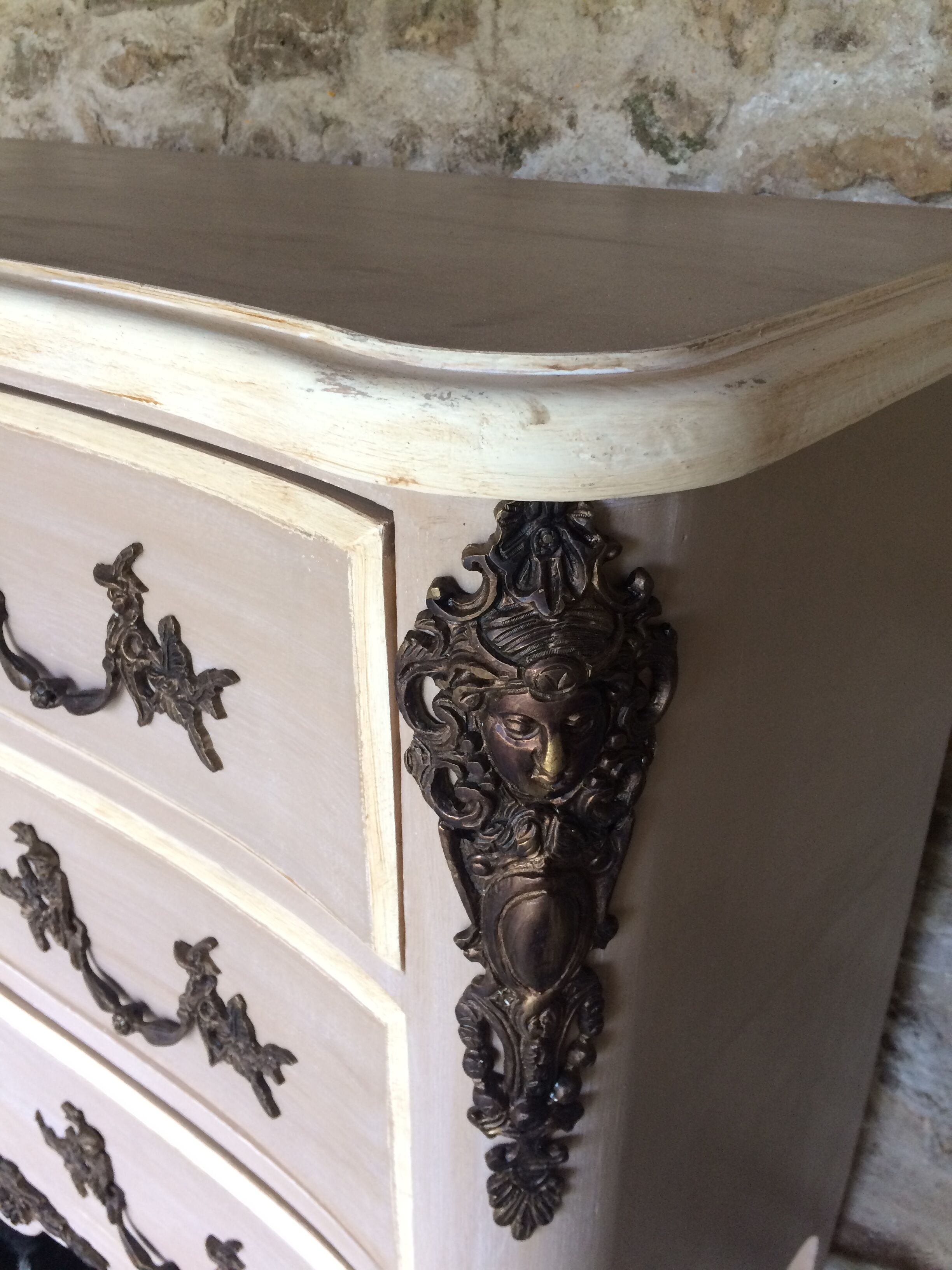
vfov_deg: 61.7
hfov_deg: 48.2
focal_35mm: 29
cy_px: 635
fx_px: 1063
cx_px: 476
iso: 80
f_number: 2.2
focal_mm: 4.15
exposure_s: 1/33
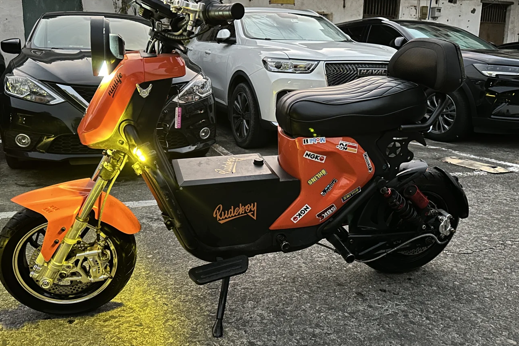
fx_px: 404
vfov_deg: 46.2
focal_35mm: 28
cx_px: 229
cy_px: 141
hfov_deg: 65.3
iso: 1000
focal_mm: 6.86
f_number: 1.78
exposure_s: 1/9
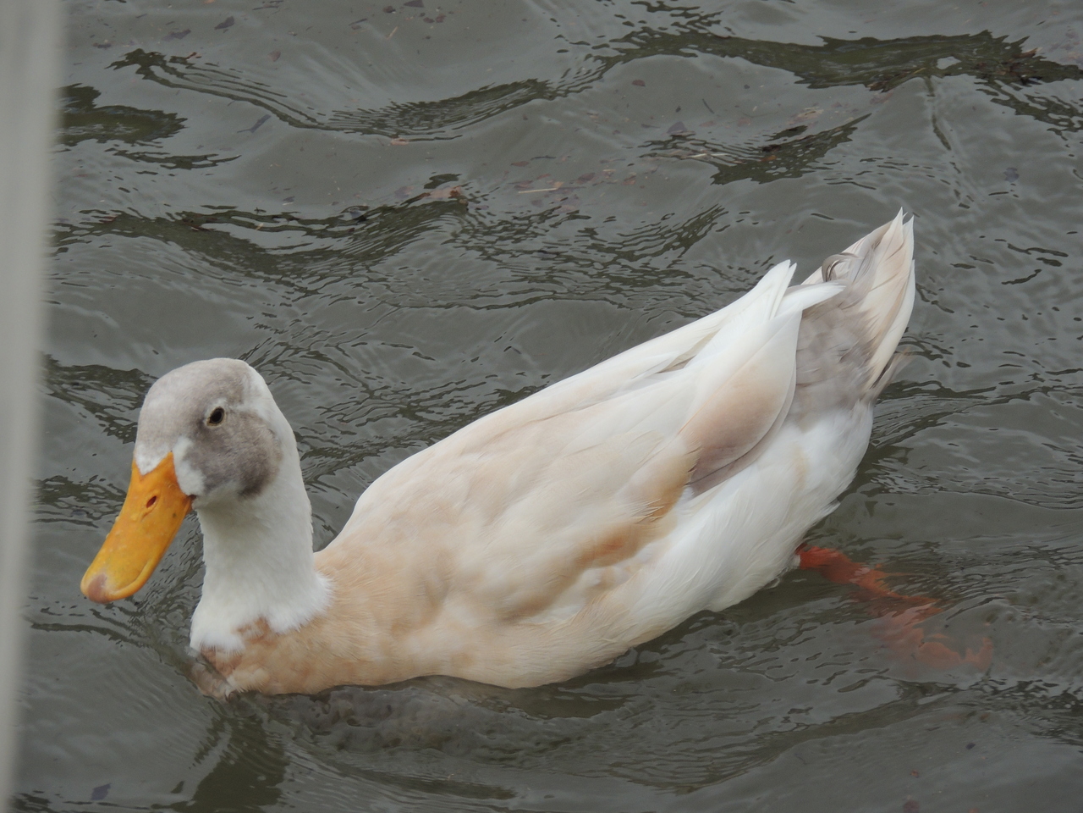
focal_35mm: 275
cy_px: 406
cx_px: 542
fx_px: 8604
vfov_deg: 5.4
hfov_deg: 7.2
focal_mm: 49
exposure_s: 1/500
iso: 180
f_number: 4.7
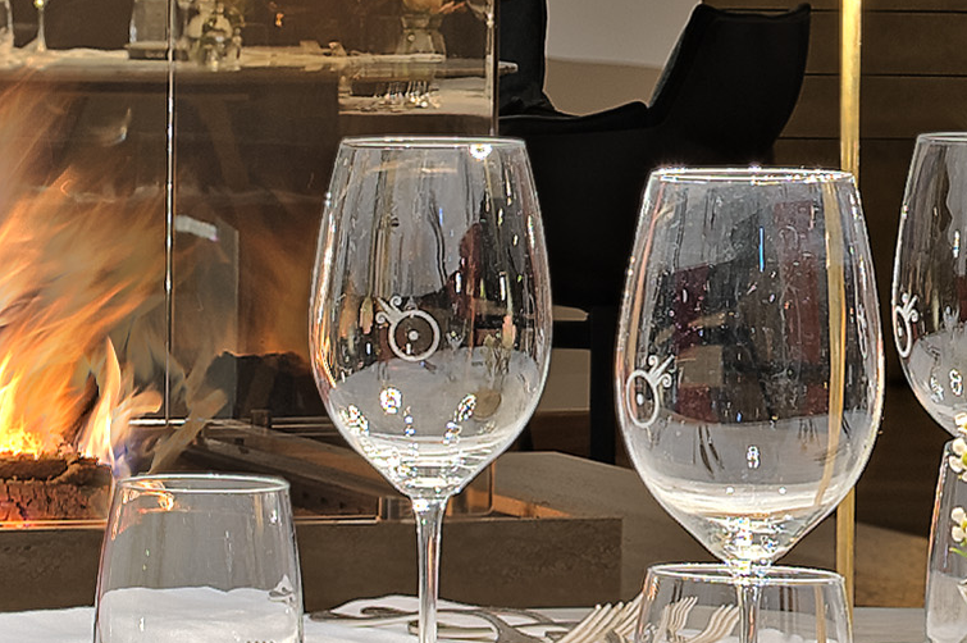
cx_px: 736
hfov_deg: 7.3
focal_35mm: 282
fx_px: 7568
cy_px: -416
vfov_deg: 4.8
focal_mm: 50
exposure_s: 3
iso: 125
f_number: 11
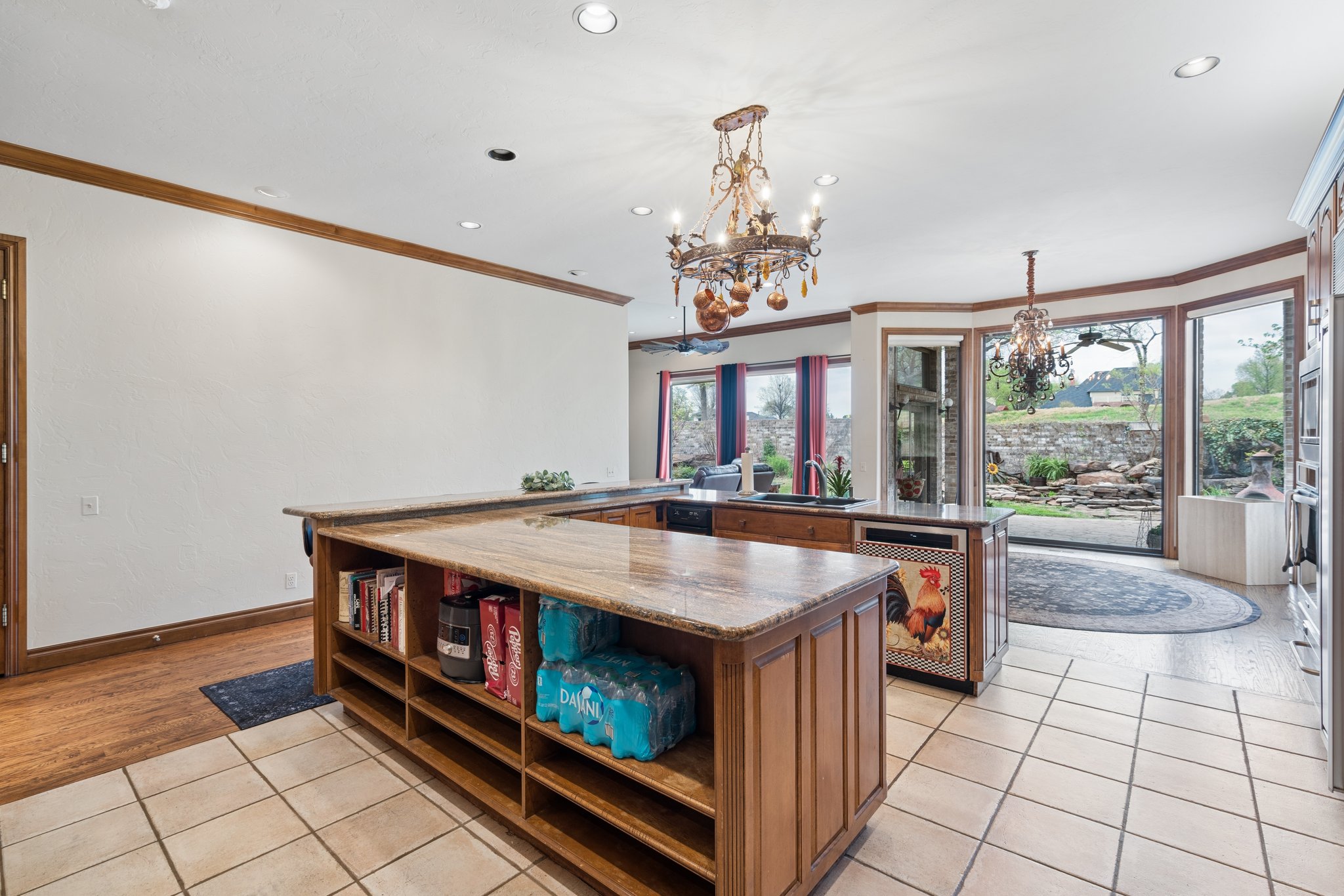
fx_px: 597
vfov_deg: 73.8
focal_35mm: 16
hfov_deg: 96.7
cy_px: 448
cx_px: 672
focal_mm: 16
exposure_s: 1/8
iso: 200
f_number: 7.1
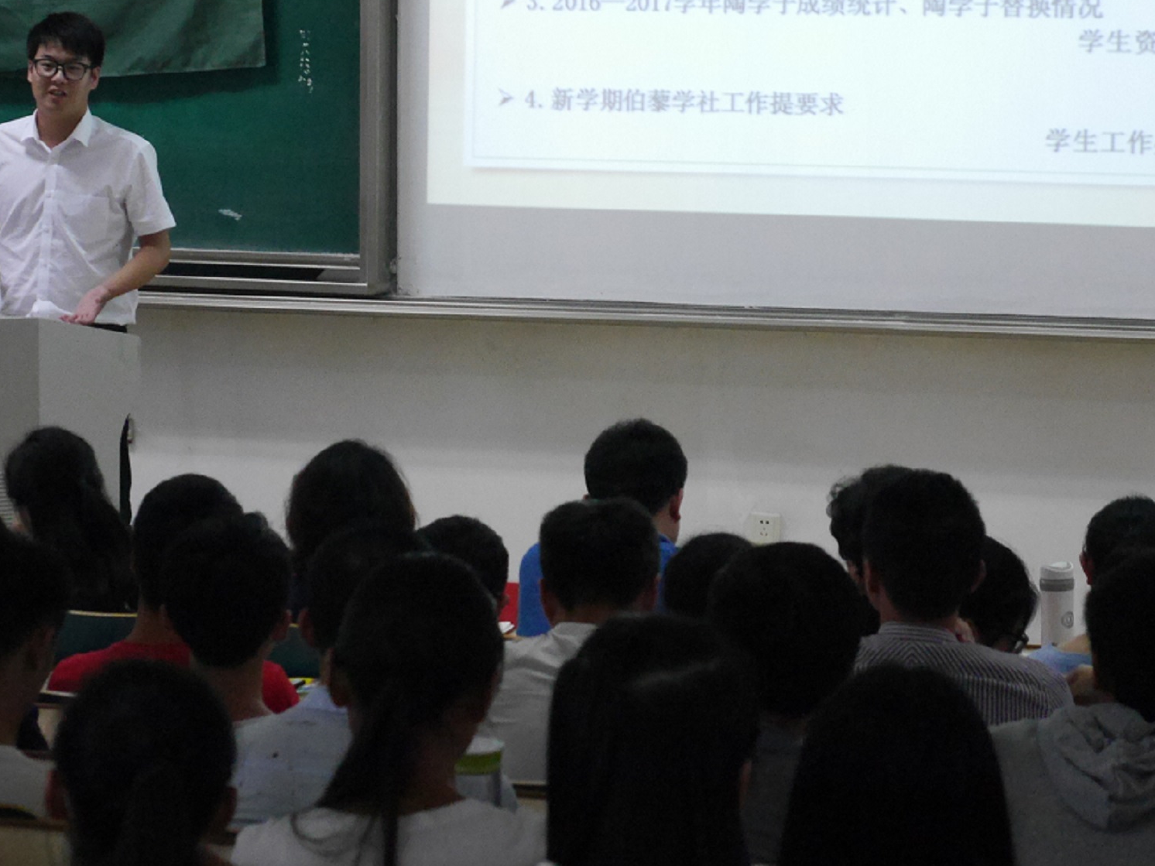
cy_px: 314
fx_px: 4237
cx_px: 401
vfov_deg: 11.7
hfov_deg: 15.5
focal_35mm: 127
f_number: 5.5
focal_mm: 37
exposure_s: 1/80
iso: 2000
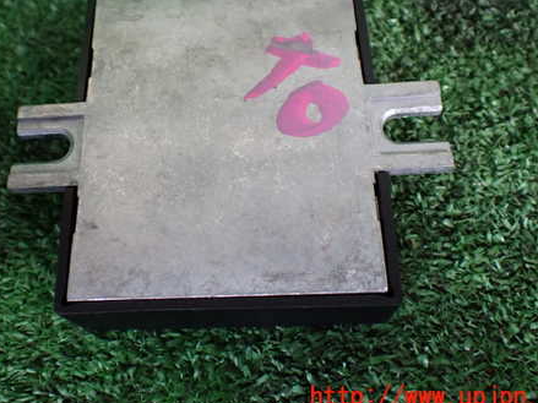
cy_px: 137
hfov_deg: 45.6
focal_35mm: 41
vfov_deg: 34.8
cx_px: 219
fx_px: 637
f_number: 2.3
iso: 800
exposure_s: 1/40
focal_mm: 5.4
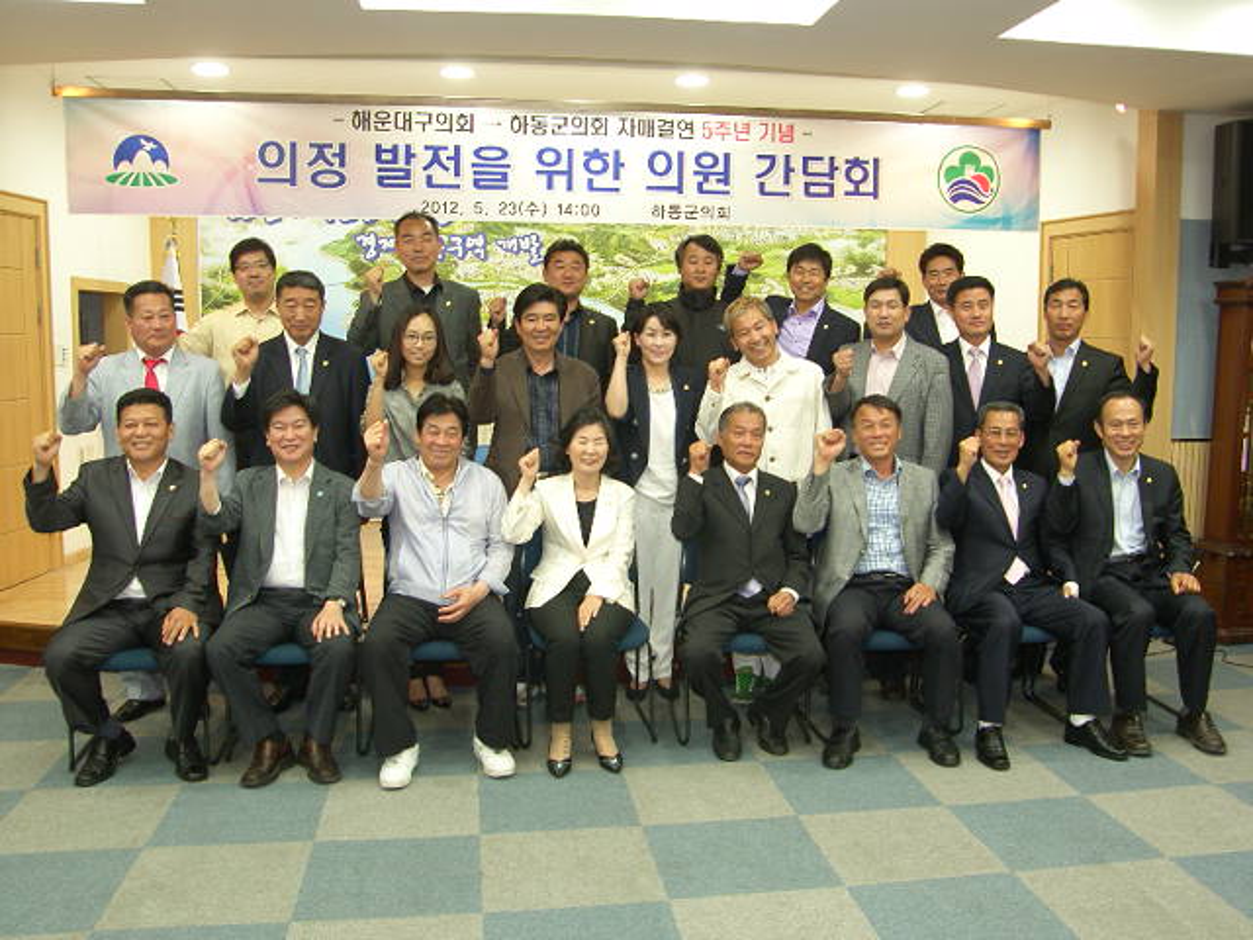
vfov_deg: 40.7
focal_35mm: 35
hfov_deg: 52.6
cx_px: 626
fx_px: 1267
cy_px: 470
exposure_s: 1/30
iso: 50
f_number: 2.2
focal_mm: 9
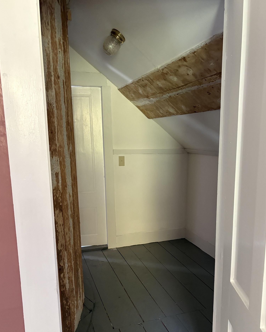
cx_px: 145
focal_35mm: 31
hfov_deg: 47.1
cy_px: 198
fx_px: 305
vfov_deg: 56.8
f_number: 1.6
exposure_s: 1/40
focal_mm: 5.96
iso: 640
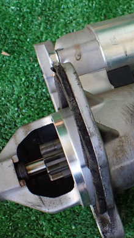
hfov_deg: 22.6
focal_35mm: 50
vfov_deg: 41.3
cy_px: 107
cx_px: 149
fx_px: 315
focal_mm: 5.4
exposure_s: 1/125
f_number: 2.3
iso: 500
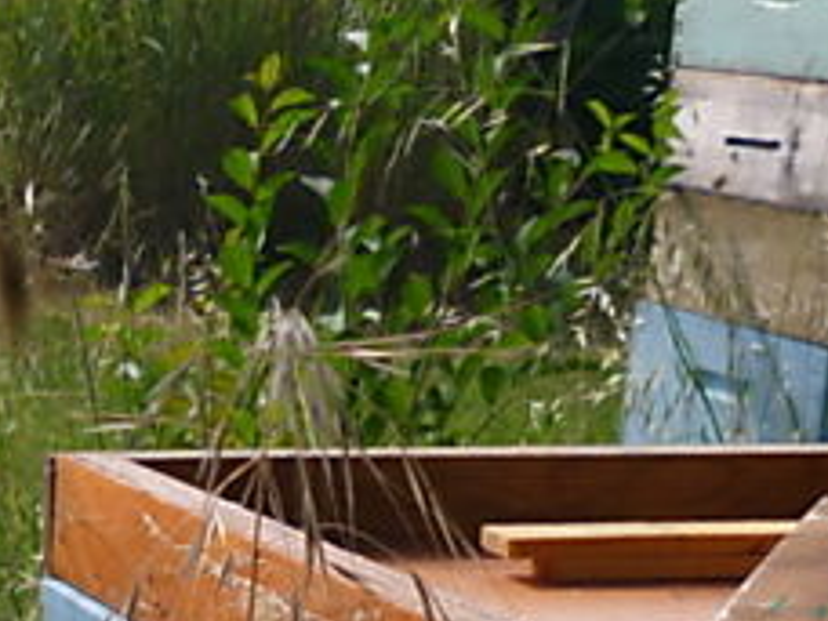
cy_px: 850
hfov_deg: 16.9
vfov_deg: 12.3
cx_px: 247
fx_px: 2775
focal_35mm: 116
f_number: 8
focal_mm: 5.5
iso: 80
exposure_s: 1/125
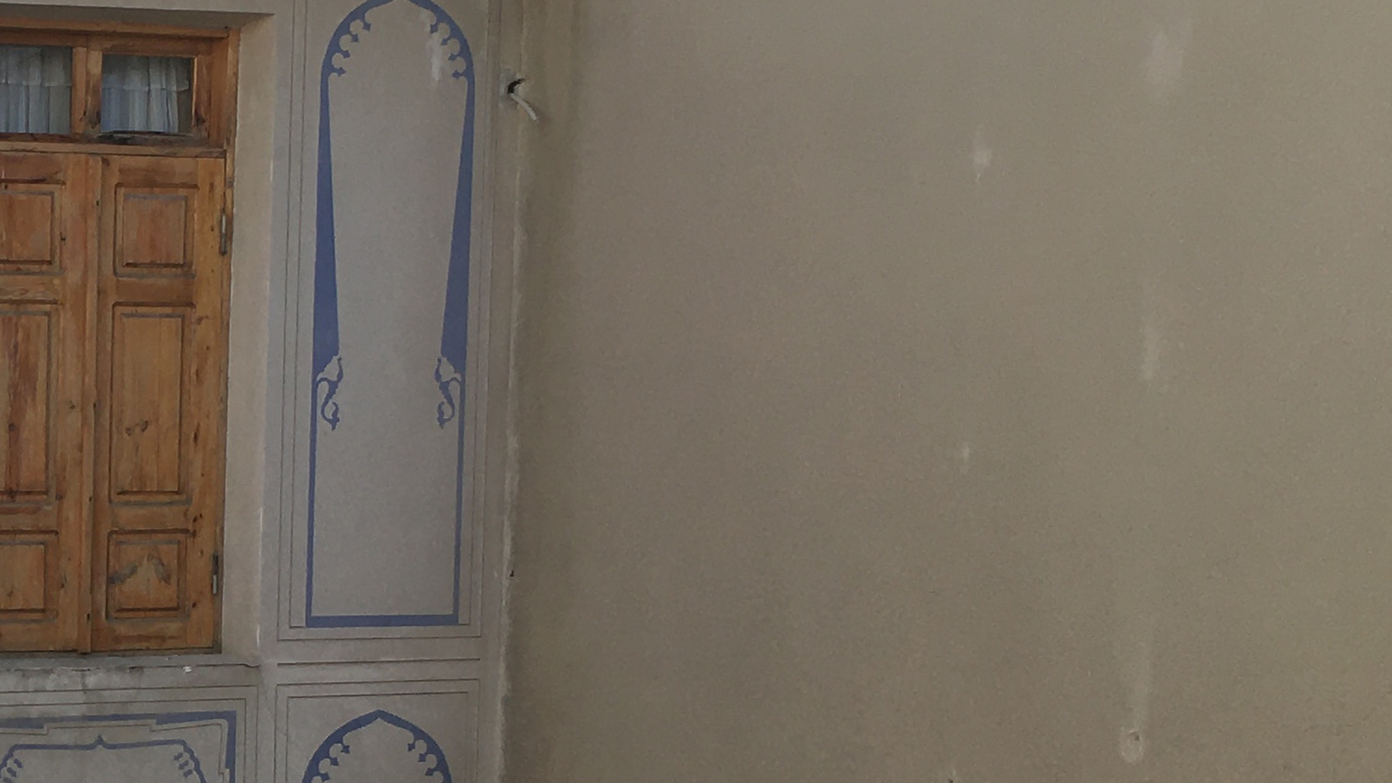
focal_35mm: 85
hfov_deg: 23.1
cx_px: -241
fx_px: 3137
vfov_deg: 14.2
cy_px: 614
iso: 25
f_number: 2.2
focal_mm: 4.15
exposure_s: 1/354
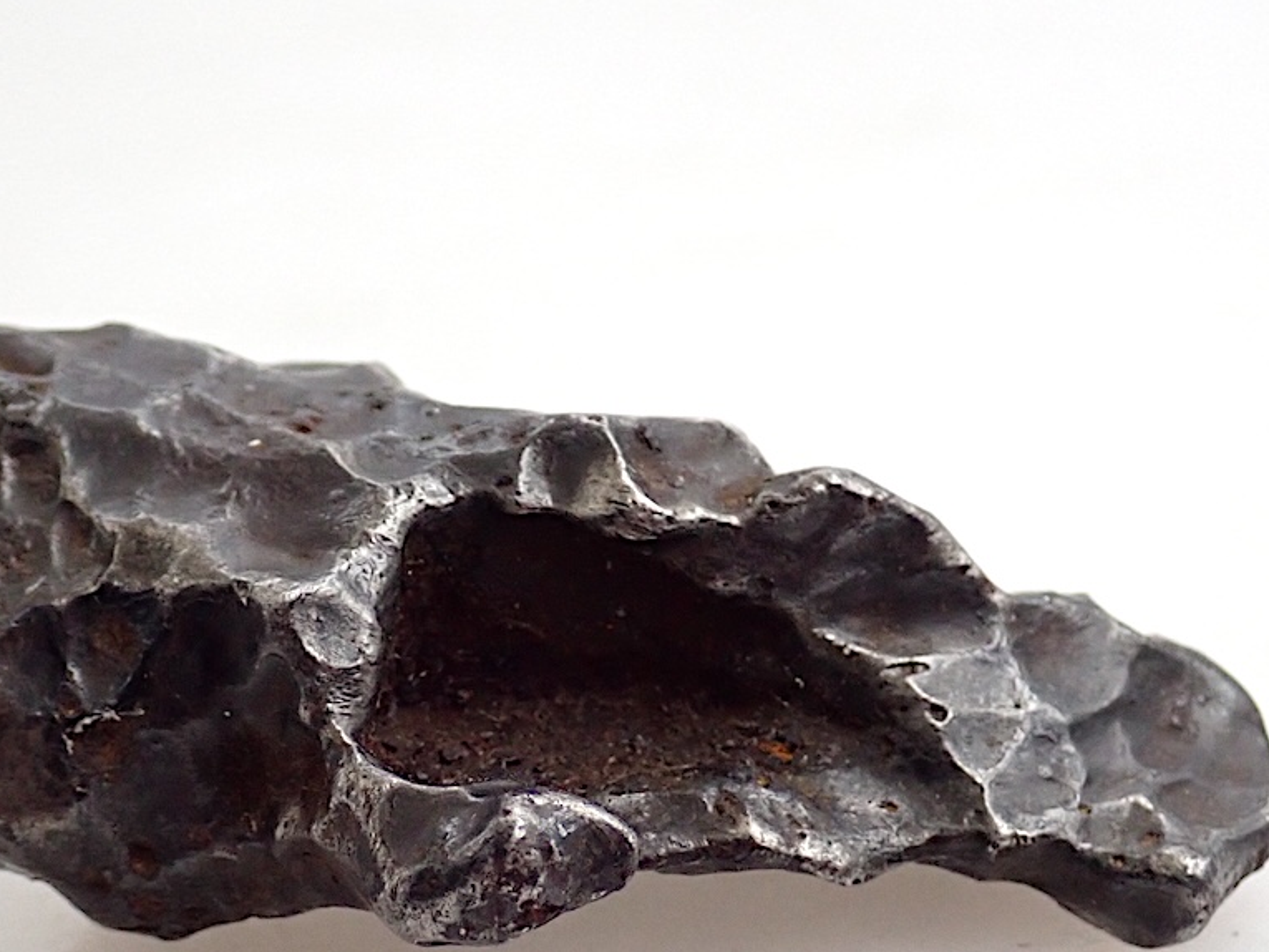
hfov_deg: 14.7
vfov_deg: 11.0
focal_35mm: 134
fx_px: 4913
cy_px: 750
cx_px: 461
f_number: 4.3
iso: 640
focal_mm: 14.62
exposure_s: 1/80
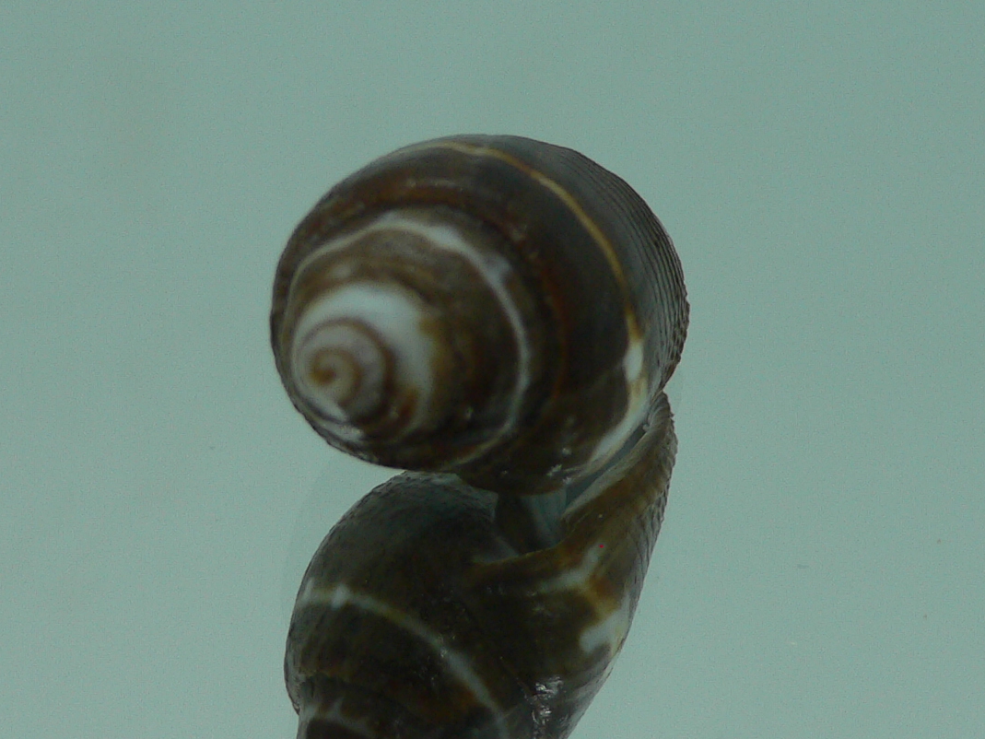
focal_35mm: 66
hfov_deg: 29.4
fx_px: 1878
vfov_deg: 22.2
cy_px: 409
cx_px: 498
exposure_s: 1/80
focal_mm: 4.6
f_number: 2.8
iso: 80
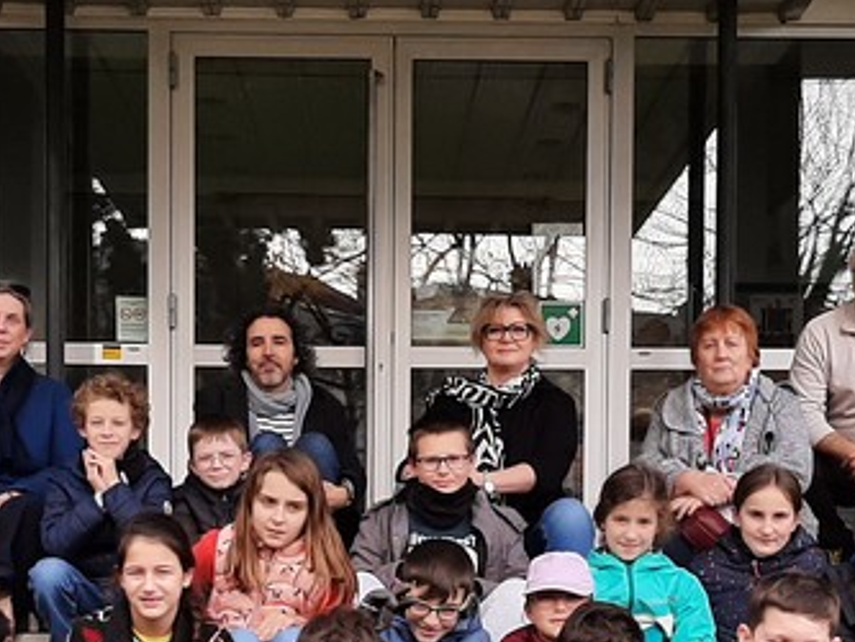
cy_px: 614
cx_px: 390
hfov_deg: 25.0
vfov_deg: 18.5
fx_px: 1927
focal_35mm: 78
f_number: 1.7
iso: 40
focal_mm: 3.93
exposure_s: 1/760
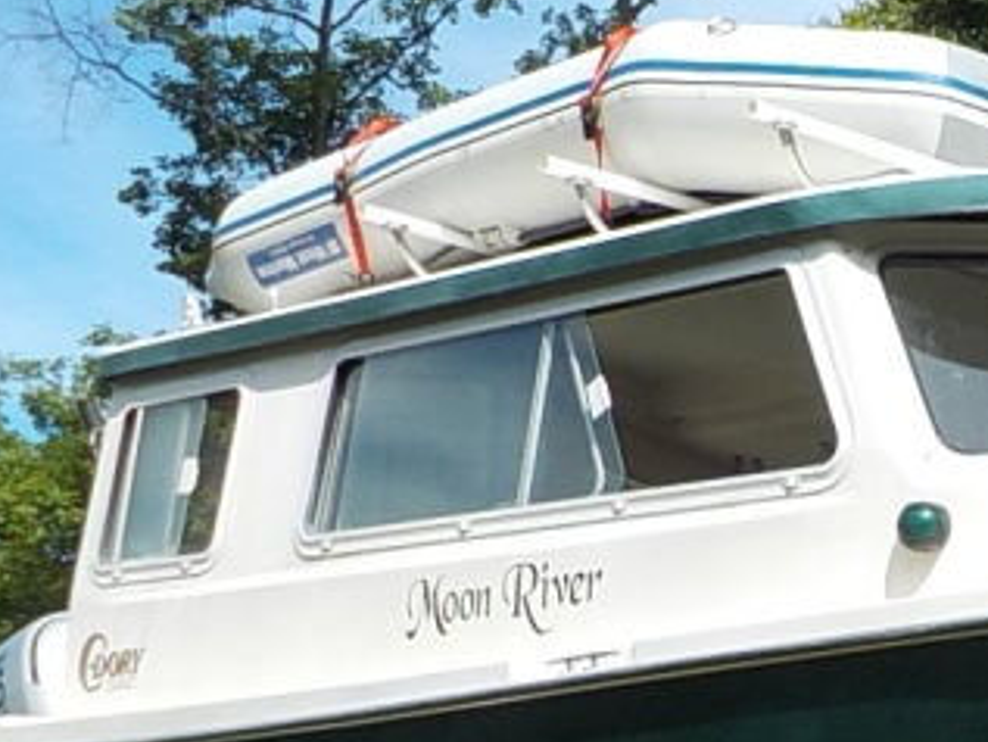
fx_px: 2770
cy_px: 723
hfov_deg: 19.2
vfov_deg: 15.0
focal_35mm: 97
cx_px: 1134
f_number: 3.3
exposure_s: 1/1000
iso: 125
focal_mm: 4.1
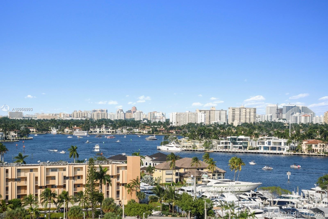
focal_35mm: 95
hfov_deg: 21.5
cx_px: 164
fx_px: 866
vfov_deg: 14.4
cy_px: 110
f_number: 8
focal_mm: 95
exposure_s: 1/1600
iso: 250
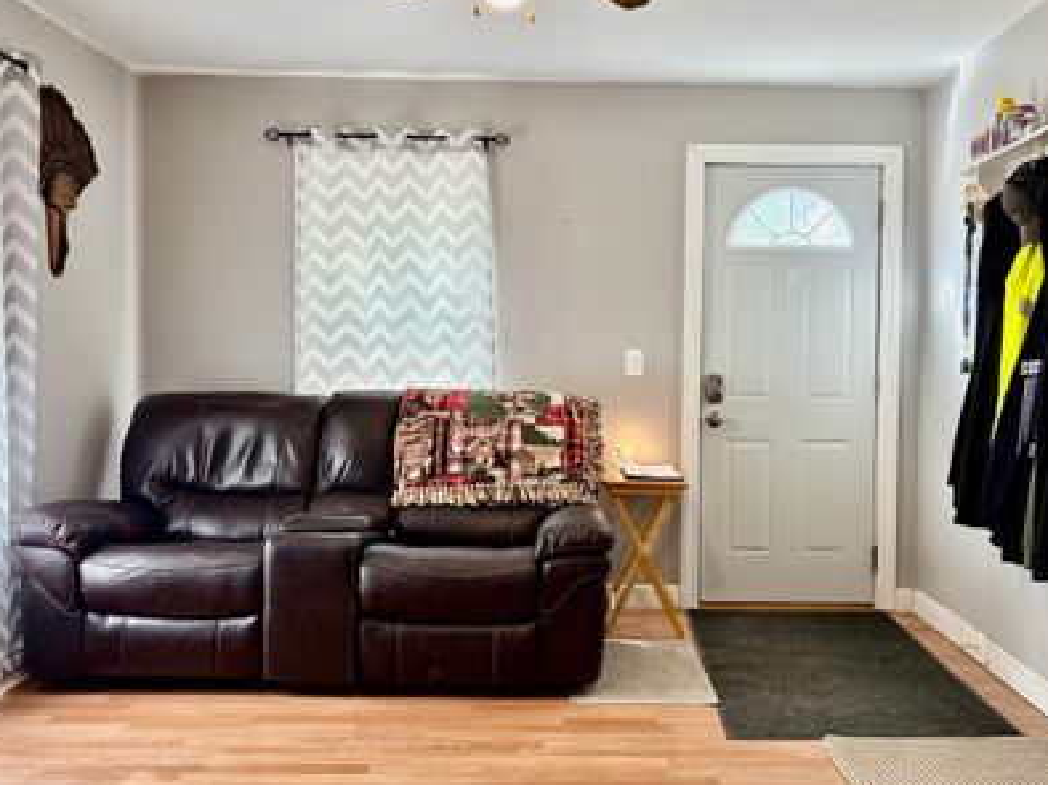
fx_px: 998
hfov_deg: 55.1
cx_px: 604
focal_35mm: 33
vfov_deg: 42.9
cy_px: 385
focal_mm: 5.96
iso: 125
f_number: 1.6
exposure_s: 1/60
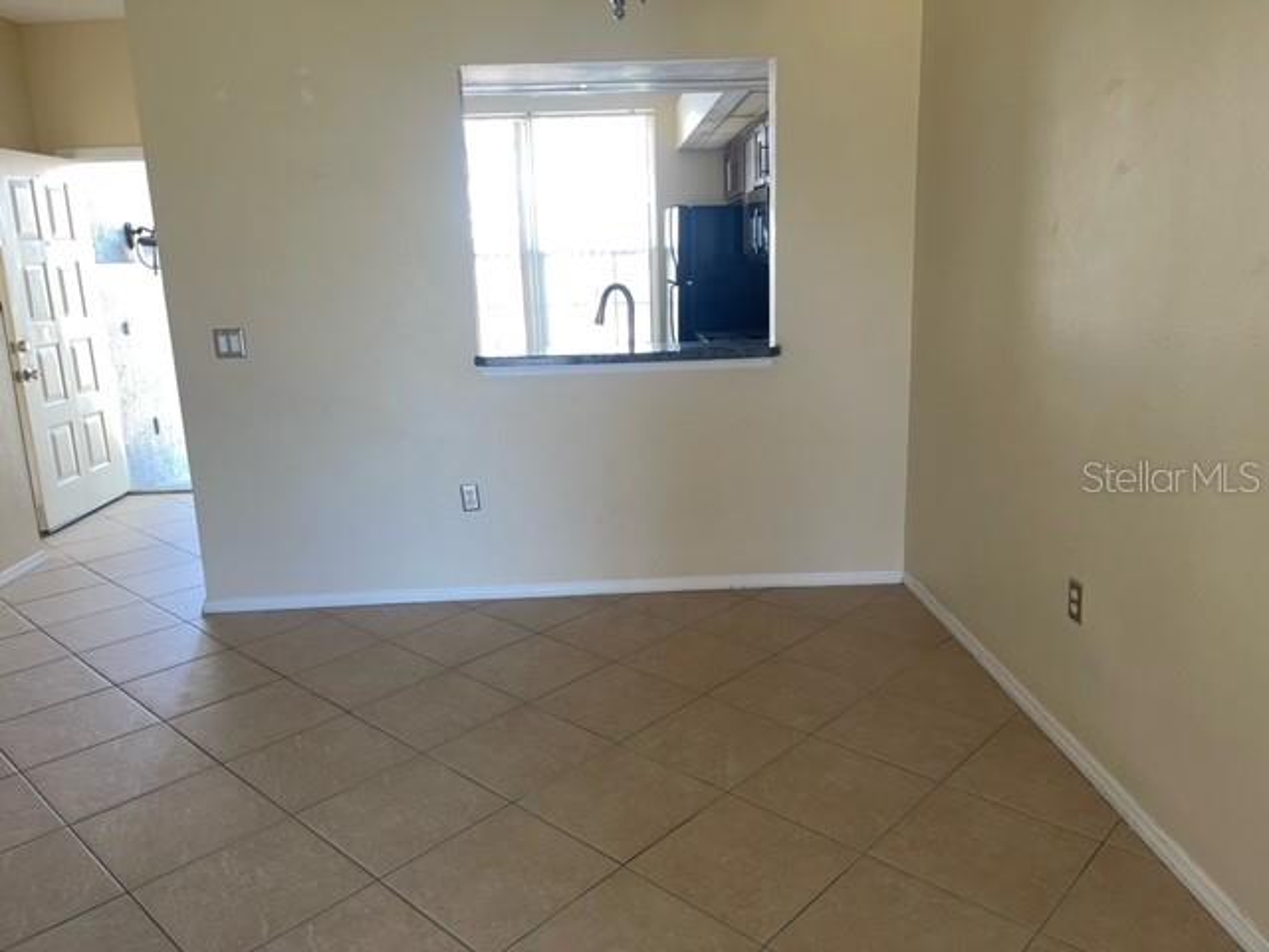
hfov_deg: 69.4
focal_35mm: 25
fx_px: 916
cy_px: 476
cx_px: 634
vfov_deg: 54.9
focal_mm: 5.1
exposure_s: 1/28
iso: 50
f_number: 1.6
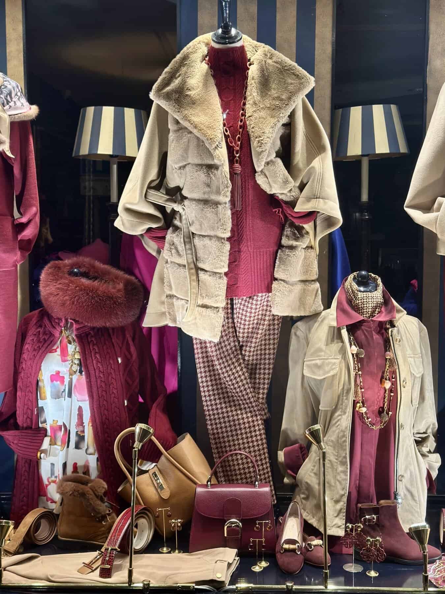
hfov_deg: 30.3
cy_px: 297
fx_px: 823
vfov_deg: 39.7
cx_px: 222
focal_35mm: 48
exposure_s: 1/100
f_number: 1.78
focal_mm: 6.86
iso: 100
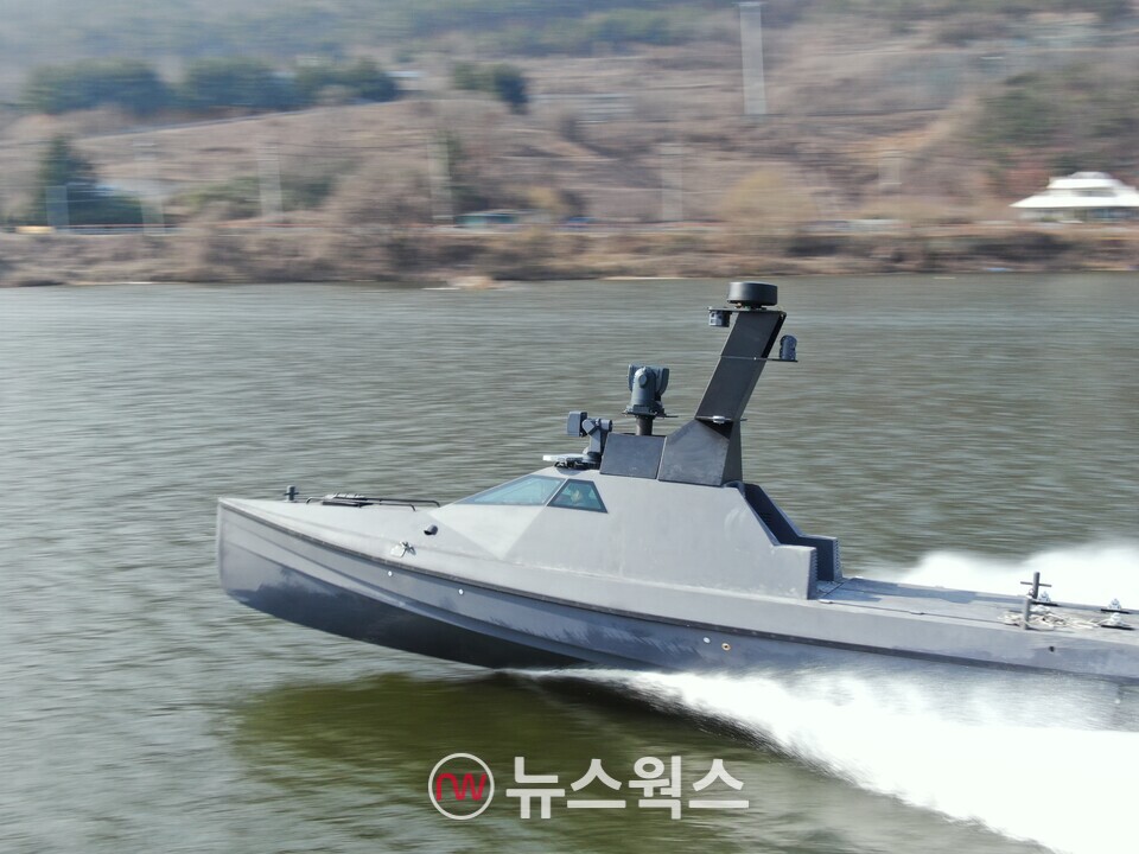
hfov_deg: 39.7
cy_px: 427
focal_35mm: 48
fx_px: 1579
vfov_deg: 30.3
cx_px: 570
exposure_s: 1/80
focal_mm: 8.6
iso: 100
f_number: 3.8
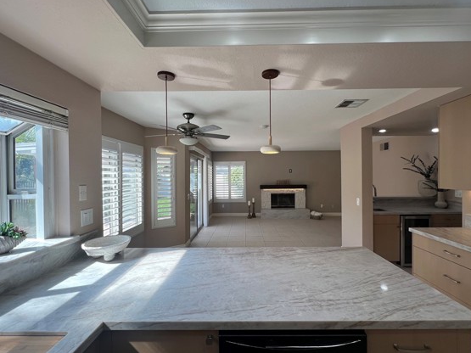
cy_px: 178
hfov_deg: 98.1
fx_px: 204
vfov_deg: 81.7
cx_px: 244
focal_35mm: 15
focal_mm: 1.57
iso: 32
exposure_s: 1/167
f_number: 1.8
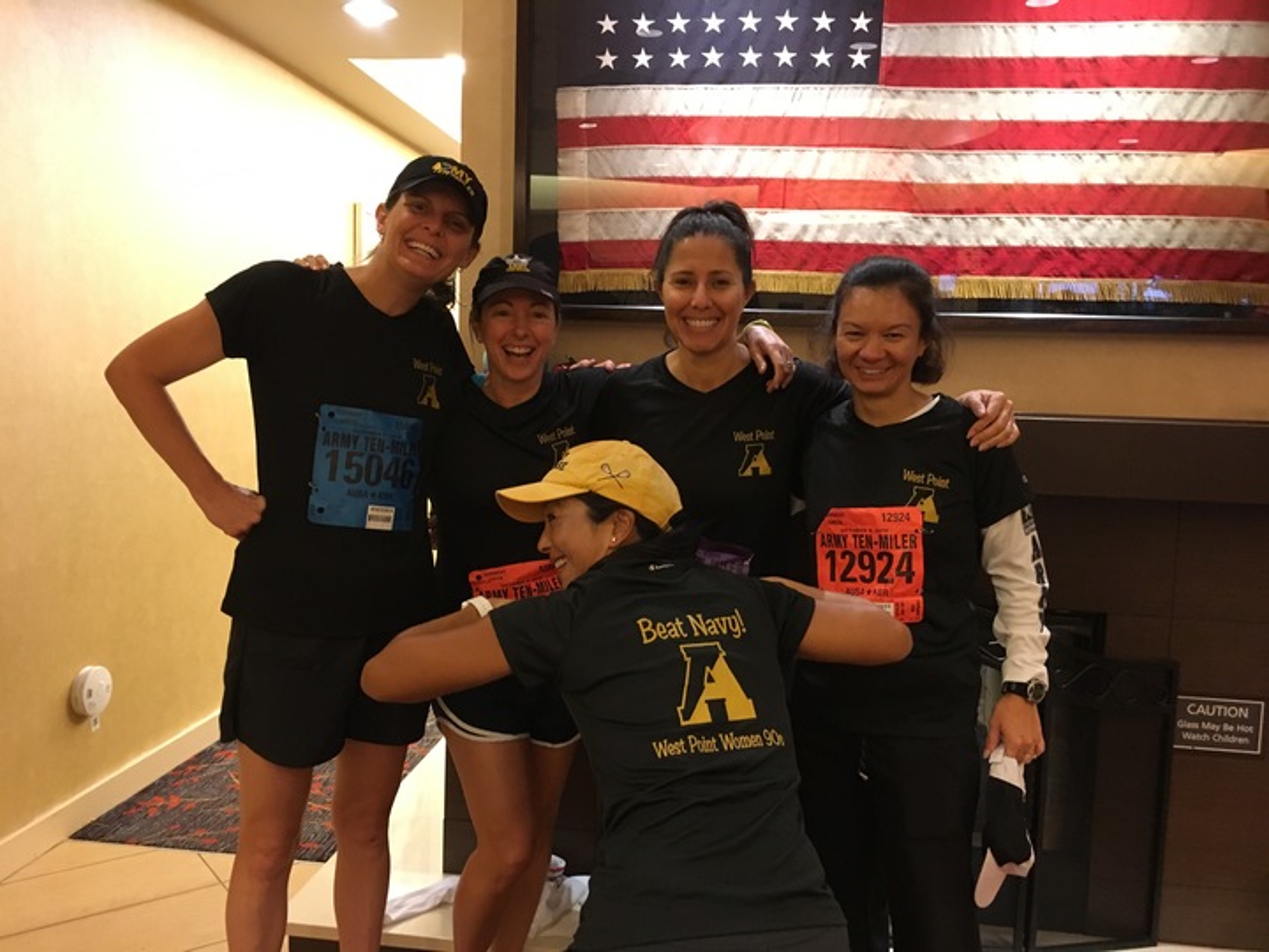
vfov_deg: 48.2
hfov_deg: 61.7
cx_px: 634
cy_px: 476
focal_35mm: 29
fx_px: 1063
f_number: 2.2
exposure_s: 1/20
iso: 200
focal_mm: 4.15
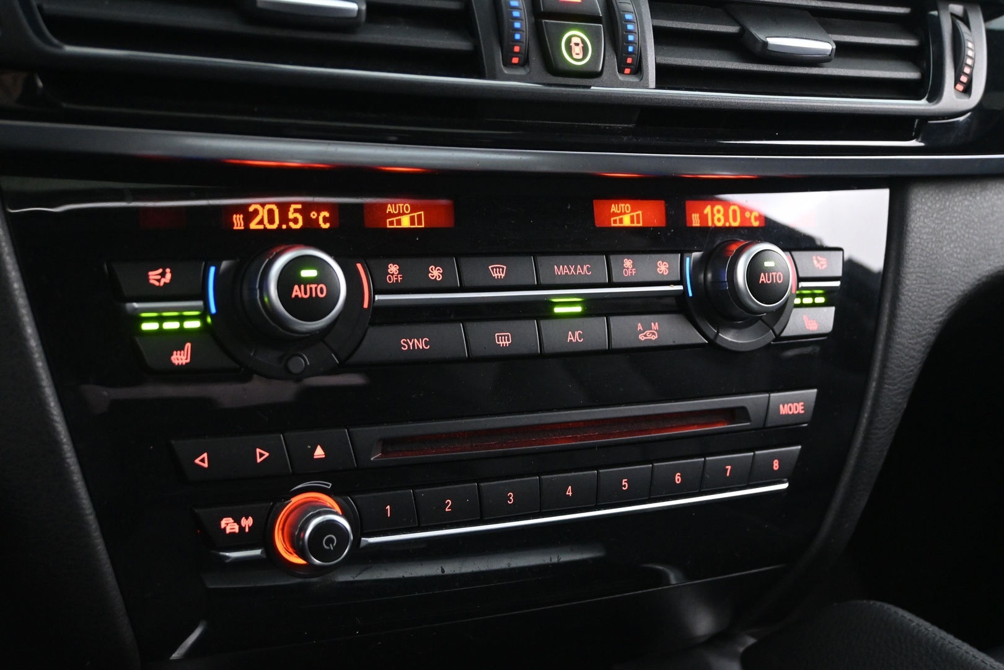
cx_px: 502
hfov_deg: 43.6
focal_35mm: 45
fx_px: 1255
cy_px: 335
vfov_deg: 29.9
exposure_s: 1/8
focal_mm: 30
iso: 3200
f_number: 4.8
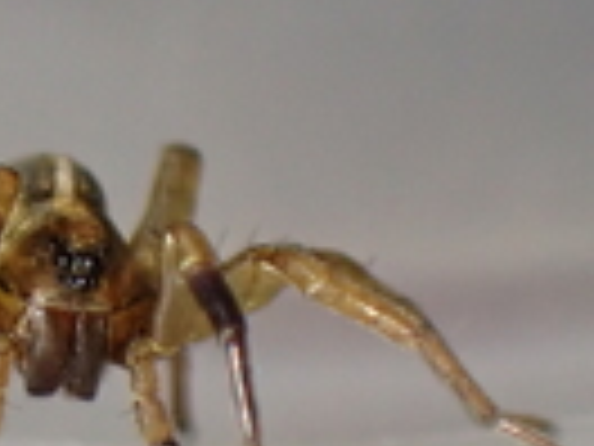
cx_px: 63
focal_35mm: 378
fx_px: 6486
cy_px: 340
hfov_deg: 5.2
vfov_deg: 3.9
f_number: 4.9
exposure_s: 1/400
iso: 320
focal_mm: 18
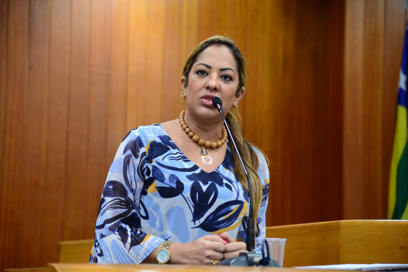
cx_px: 204
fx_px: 1190
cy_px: 136
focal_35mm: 105
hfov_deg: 19.4
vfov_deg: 13.1
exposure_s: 1/60
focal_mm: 105
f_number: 4
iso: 2000
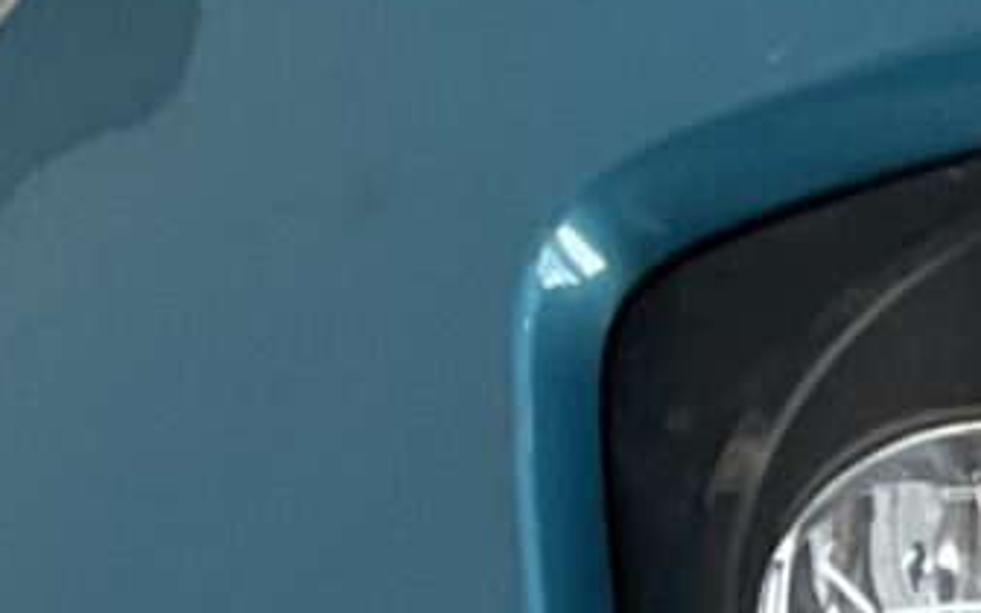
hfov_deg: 8.0
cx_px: 2724
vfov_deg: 5.6
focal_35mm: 234
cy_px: 569
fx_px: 6256
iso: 16
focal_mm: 3
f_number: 1.8
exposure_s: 1/120
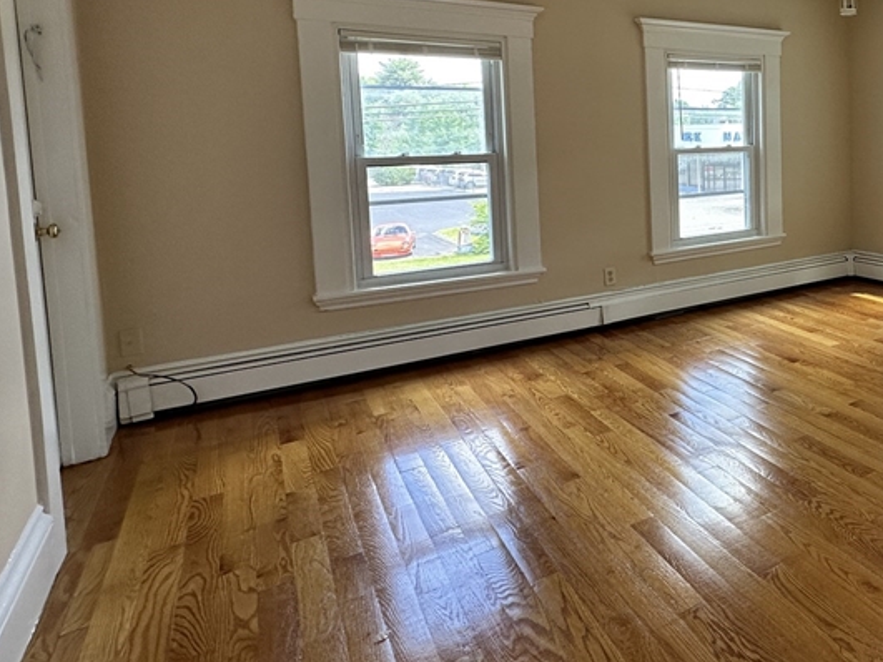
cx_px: 805
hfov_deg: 55.9
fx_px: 689
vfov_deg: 49.7
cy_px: 185
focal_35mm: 27
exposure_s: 1/99
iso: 80
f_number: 2.2
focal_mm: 2.22
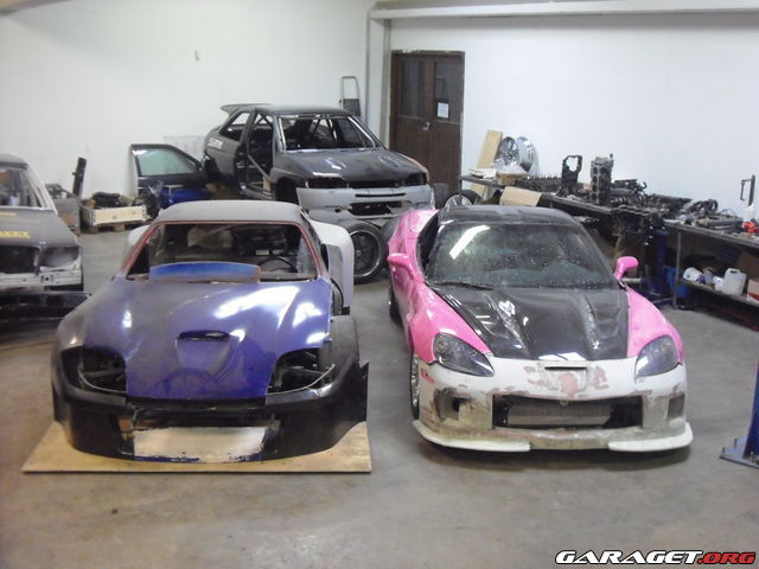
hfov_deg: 41.2
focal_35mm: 46
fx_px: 1009
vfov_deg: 31.5
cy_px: 284
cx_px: 380
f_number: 3
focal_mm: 7.6
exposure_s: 1/30
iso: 800
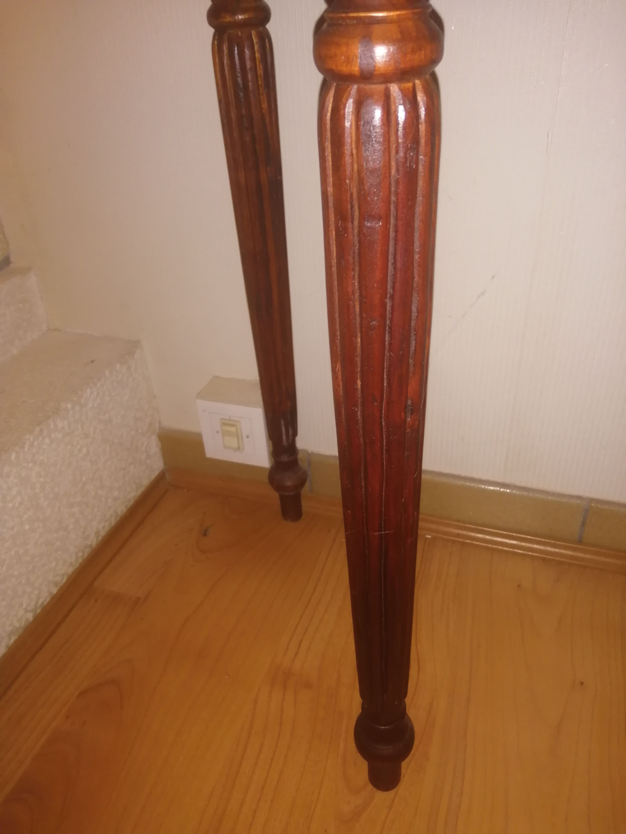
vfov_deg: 67.3
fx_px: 627
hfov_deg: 53.1
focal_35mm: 26
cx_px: 313
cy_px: 417
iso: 100
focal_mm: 3.6
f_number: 1.8
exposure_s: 1/33.3
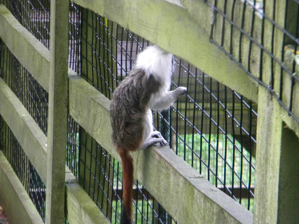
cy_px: 112
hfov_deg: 13.3
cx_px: 150
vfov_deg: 10.0
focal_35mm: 148
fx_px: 1278
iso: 400
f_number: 5
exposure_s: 1/33.7
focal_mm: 26.8
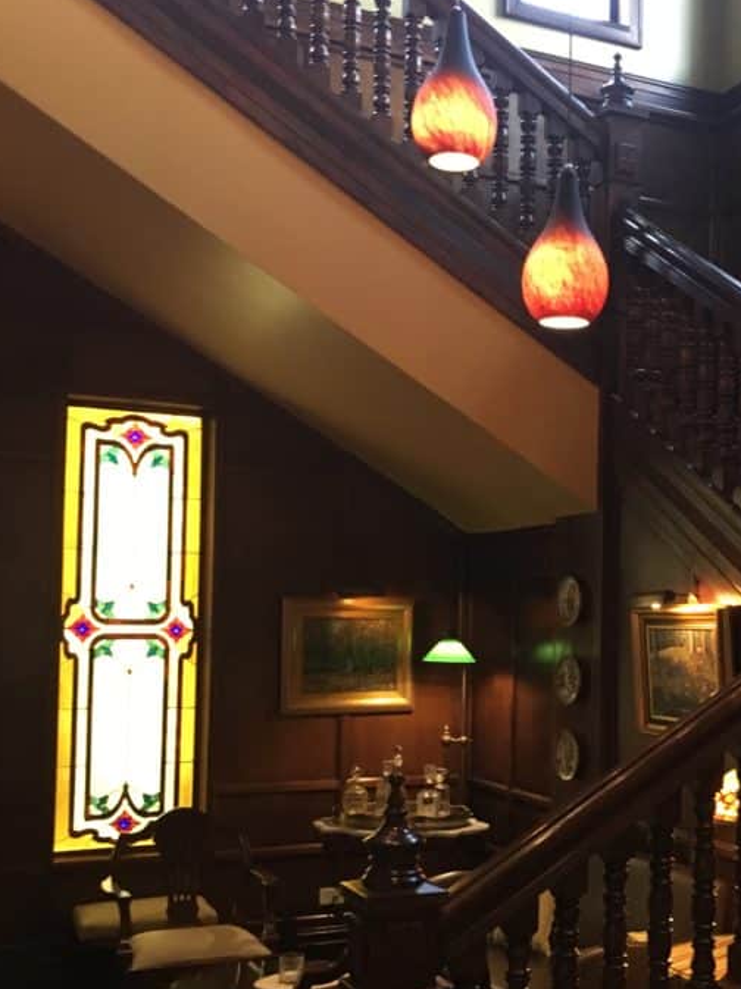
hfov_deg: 30.8
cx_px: 579
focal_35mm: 46
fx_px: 1314
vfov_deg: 41.1
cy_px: 589
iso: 250
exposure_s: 1/15
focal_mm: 4.15
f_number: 2.2
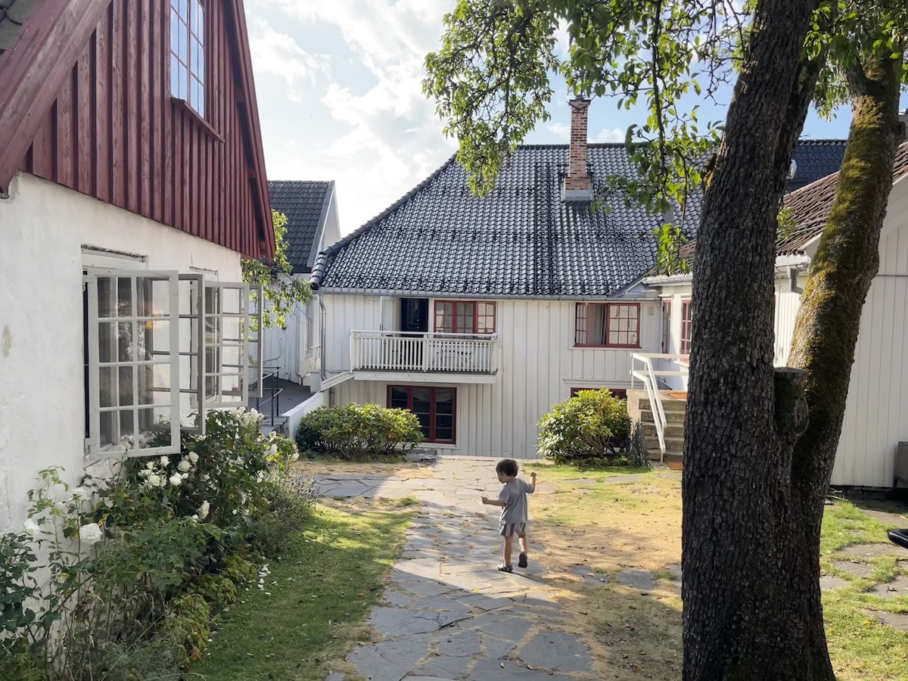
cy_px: 340
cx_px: 454
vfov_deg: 53.1
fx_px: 682
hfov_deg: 67.3
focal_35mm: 26
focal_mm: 5.1
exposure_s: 1/1279
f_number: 1.6
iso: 50
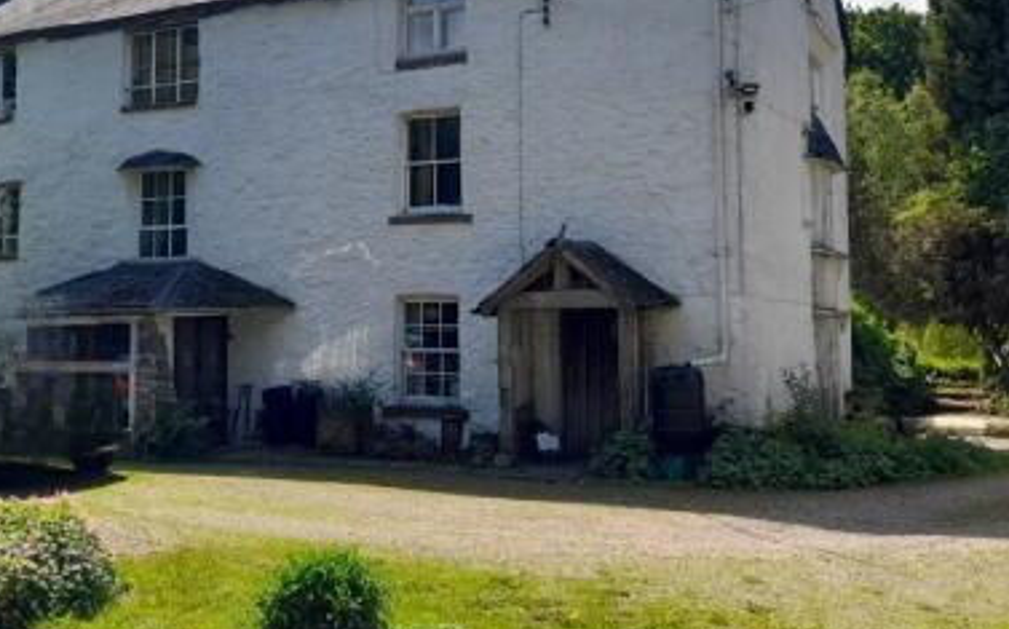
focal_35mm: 41
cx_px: 379
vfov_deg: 31.0
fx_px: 1127
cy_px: 223
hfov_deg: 47.8
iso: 20
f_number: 2
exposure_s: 1/612
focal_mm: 4.6
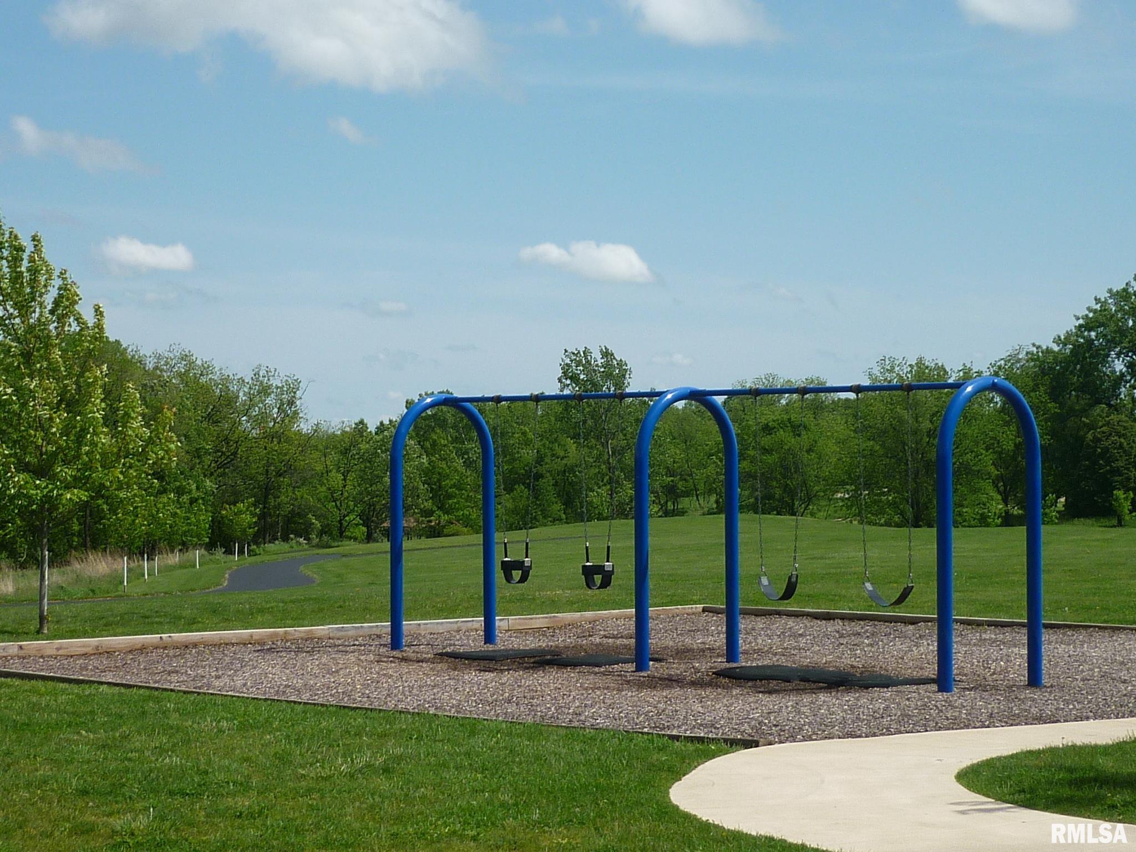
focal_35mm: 74
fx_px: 2428
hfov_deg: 26.3
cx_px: 568
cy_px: 426
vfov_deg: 19.9
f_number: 9
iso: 80
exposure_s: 1/200
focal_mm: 6.9
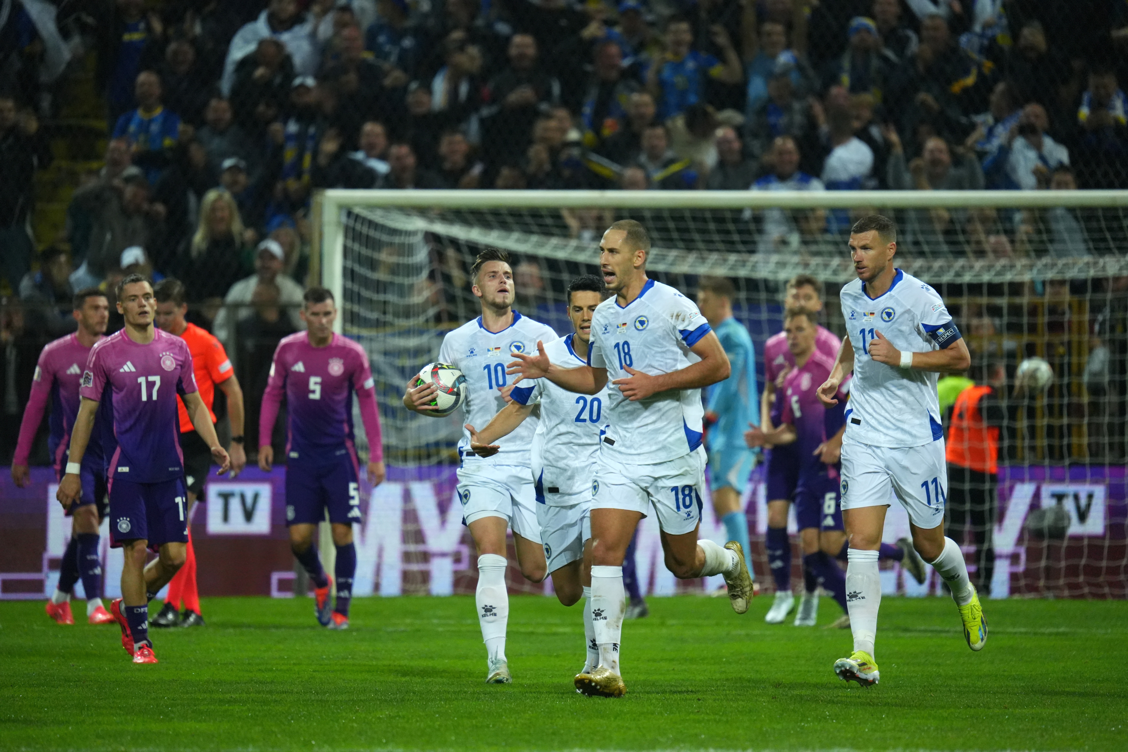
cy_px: 376
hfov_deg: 3.4
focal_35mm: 600
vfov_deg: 2.3
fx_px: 18799
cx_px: 564
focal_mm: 600
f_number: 6.3
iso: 6400
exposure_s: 1/1000
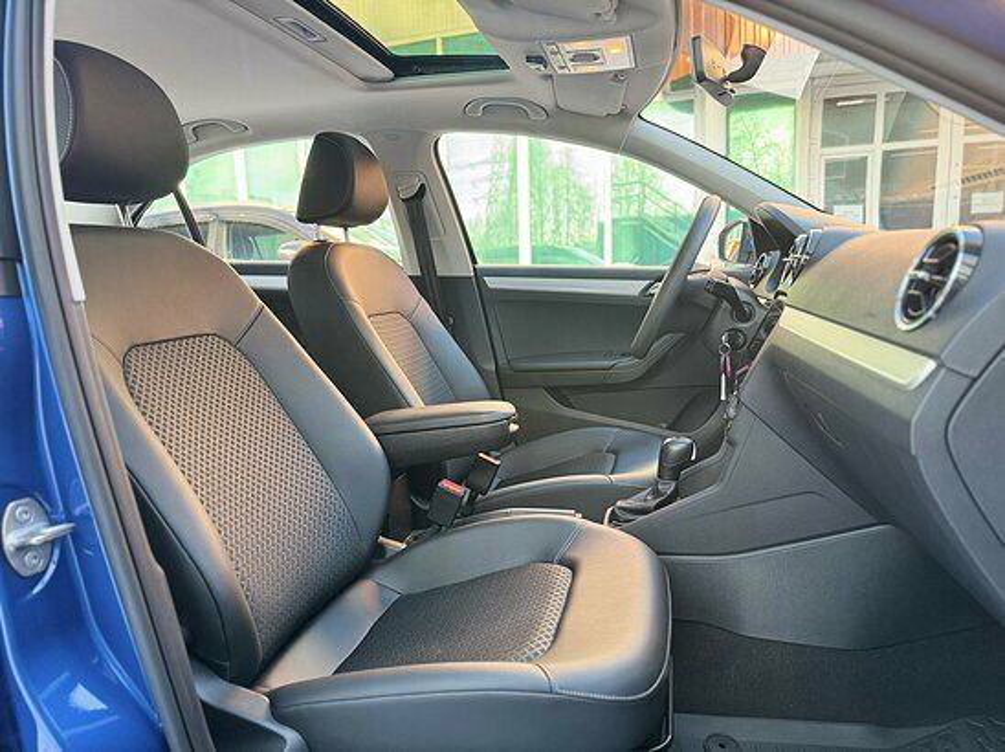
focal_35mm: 24
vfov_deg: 56.7
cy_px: 376
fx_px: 696
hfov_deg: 71.6
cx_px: 502
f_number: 1.78
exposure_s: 1/98
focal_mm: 6.76
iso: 200
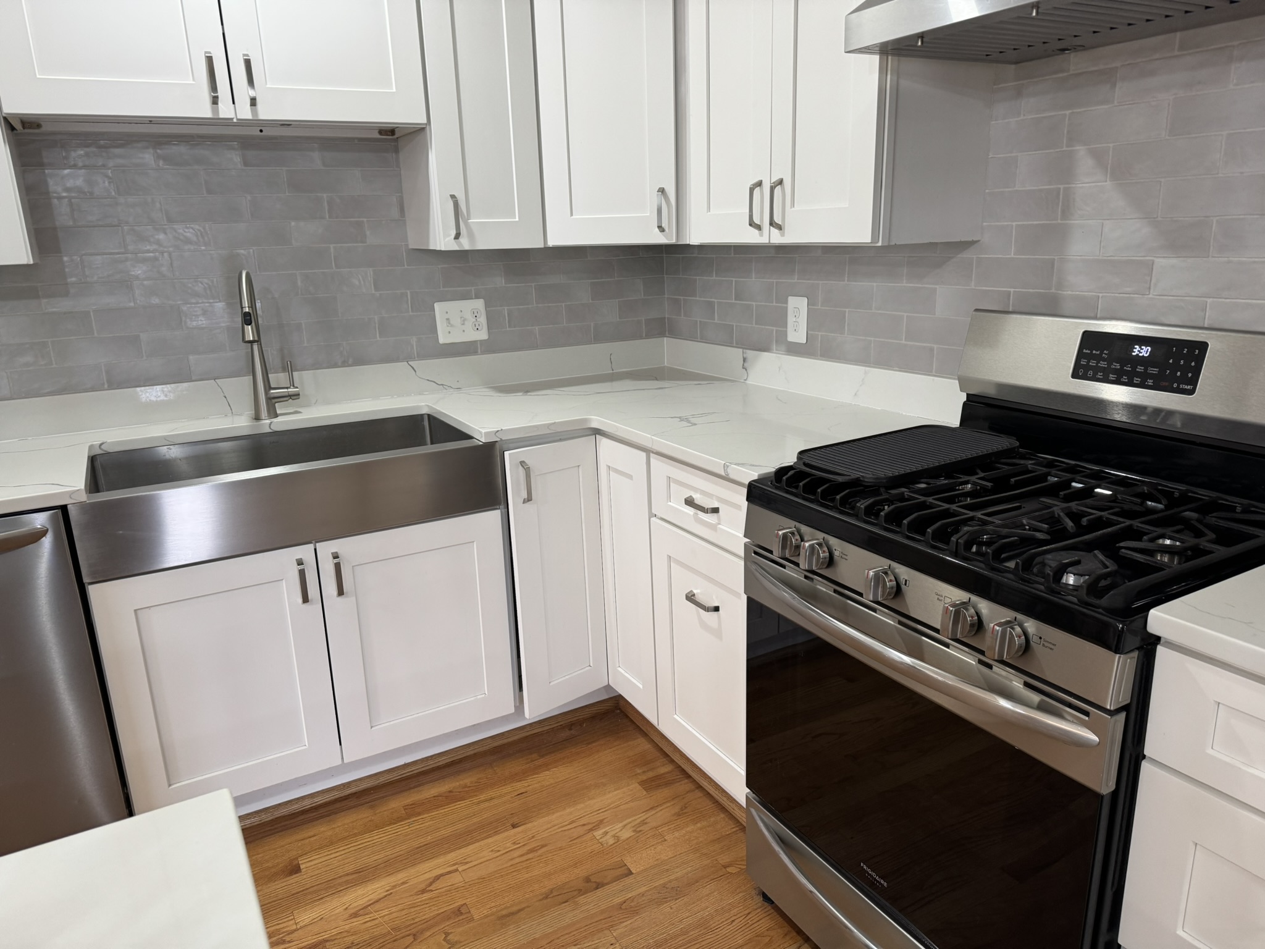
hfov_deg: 71.6
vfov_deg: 56.8
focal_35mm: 24
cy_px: 474
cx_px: 632
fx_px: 877
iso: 160
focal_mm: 6.76
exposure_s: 1/60
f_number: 1.78
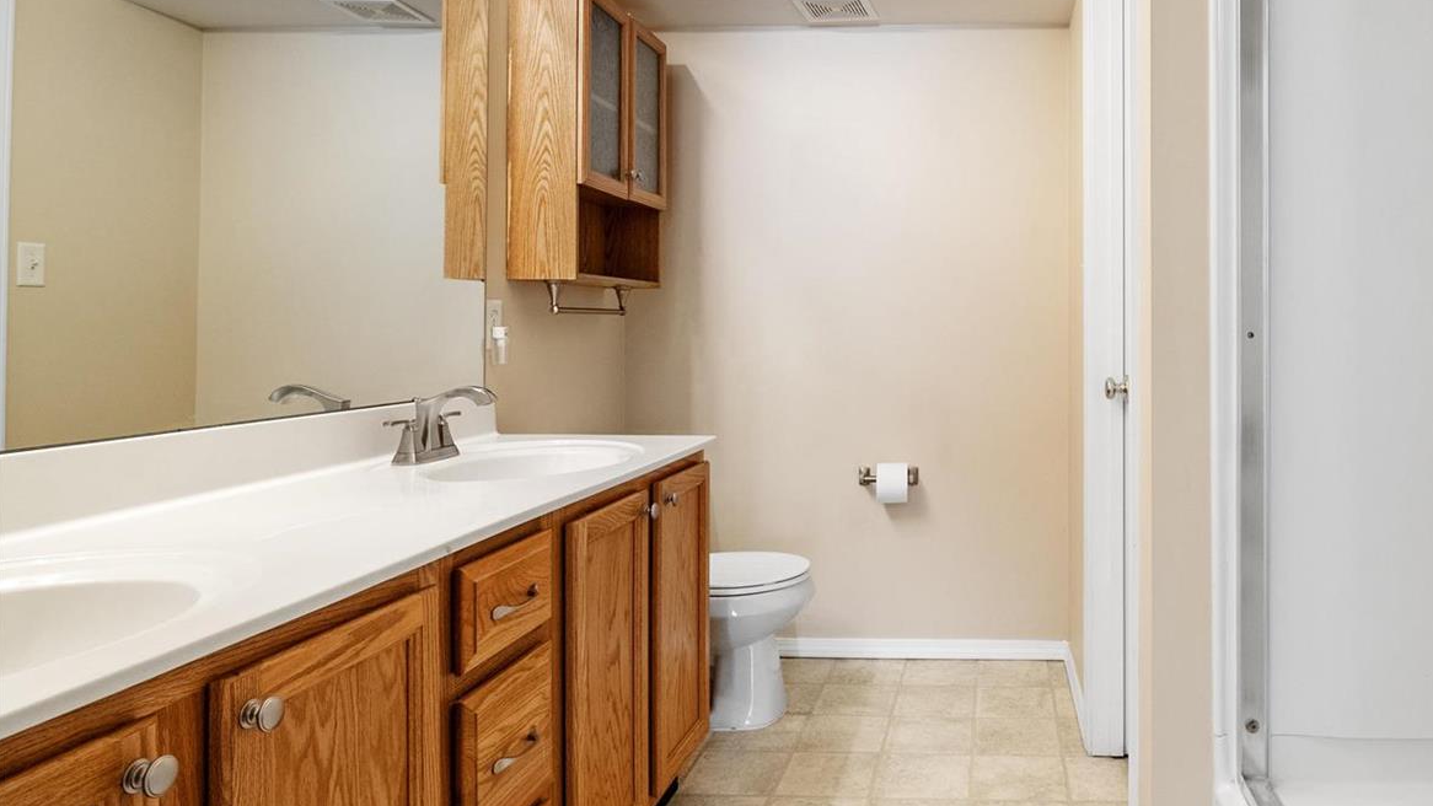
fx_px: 874
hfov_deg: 75.7
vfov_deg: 49.5
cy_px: 371
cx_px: 980
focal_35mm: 23
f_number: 6.3
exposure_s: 1/20
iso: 400
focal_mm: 8
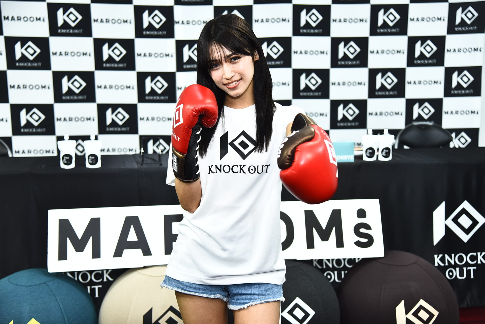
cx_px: 242
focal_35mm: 52
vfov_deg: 26.0
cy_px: 162
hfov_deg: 38.2
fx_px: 701
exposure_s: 1/200
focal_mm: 52
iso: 500
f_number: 4
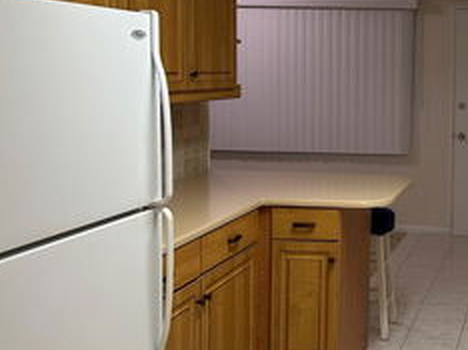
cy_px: 100
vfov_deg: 25.4
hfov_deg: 31.2
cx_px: 472
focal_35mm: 57
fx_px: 770
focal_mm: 5.7
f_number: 1.5
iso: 64
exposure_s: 1/60
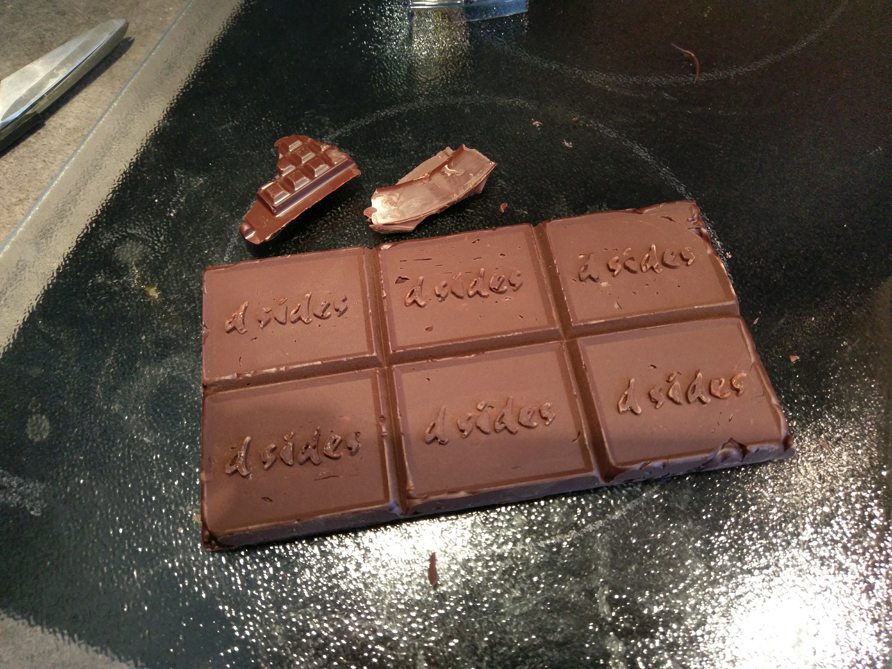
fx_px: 670
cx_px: 446
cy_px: 334
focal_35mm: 26
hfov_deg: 67.3
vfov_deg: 53.1
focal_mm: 4.58
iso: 400
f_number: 1.8
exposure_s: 1/25
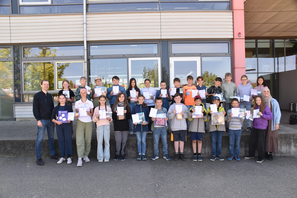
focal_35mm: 27
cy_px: 99
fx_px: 223
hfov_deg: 67.4
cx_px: 148
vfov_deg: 47.9
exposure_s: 1/200
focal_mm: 18
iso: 400
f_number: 7.1
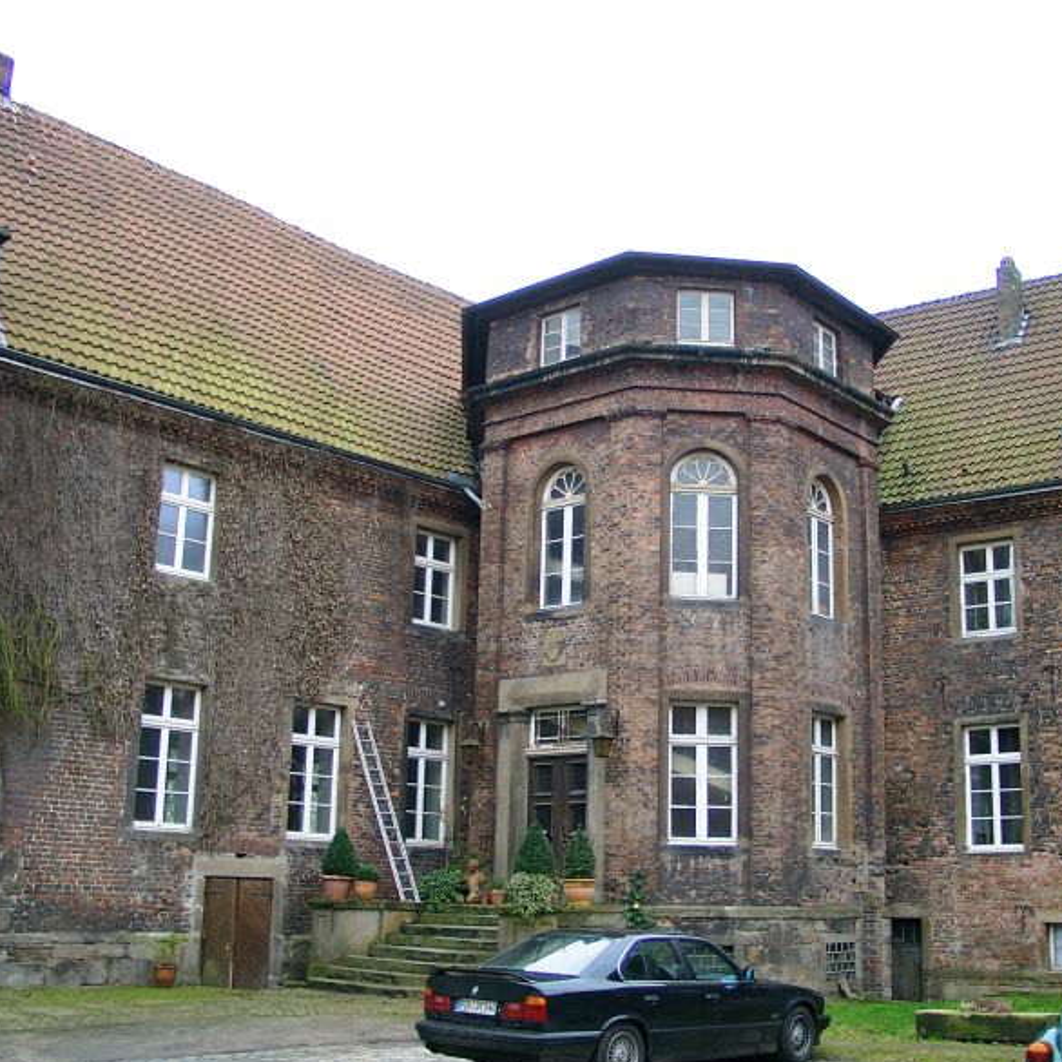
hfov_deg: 40.8
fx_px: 1423
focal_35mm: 41
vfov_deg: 40.9
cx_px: 623
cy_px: 529
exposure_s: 1/94
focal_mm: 7.13
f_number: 2
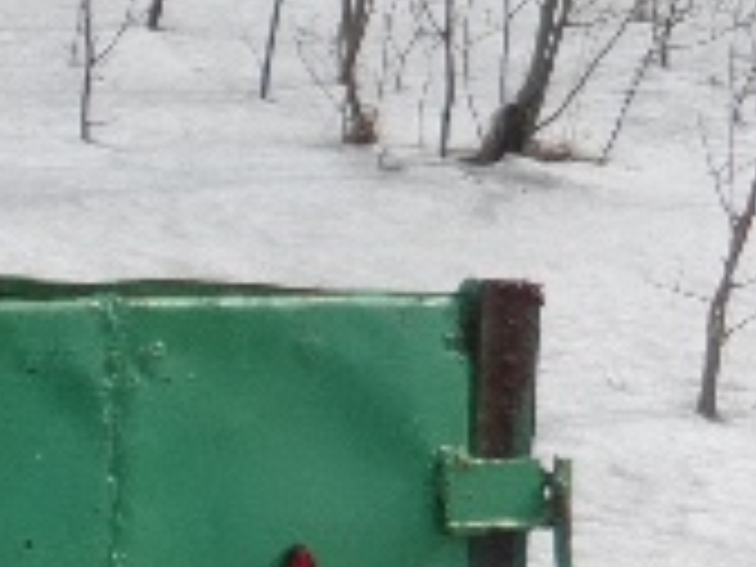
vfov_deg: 10.1
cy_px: 518
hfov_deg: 12.5
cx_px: -562
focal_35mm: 146
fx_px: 3189
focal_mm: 4.3
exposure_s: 1/1000
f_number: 3.3
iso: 100
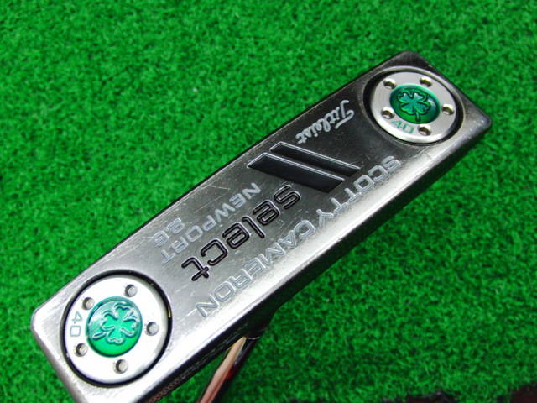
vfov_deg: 38.7
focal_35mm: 37
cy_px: 202
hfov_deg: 50.1
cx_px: 268
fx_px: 574
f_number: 3.6
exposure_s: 1/40
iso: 400
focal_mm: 6.42
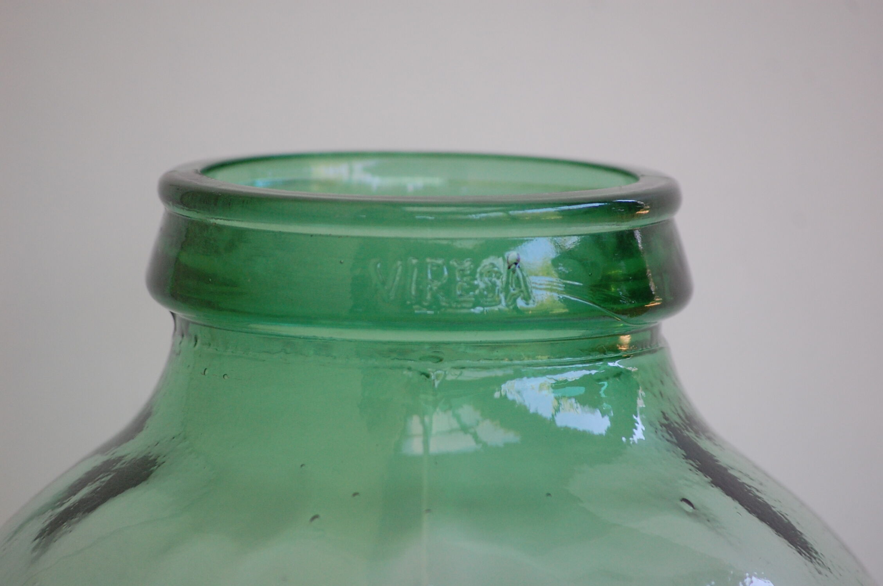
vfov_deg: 4.7
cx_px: 442
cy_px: 293
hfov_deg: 7.1
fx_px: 7162
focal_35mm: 292
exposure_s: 1/160
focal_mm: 195
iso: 800
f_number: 5
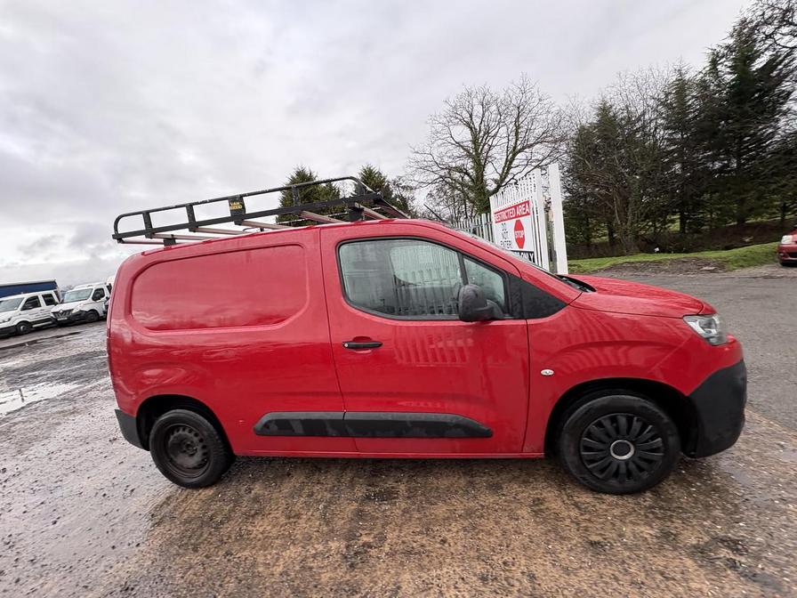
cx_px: 398
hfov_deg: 102.1
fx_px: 322
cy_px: 299
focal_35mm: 14
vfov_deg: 85.7
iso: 64
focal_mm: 2.22
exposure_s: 1/129
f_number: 2.2
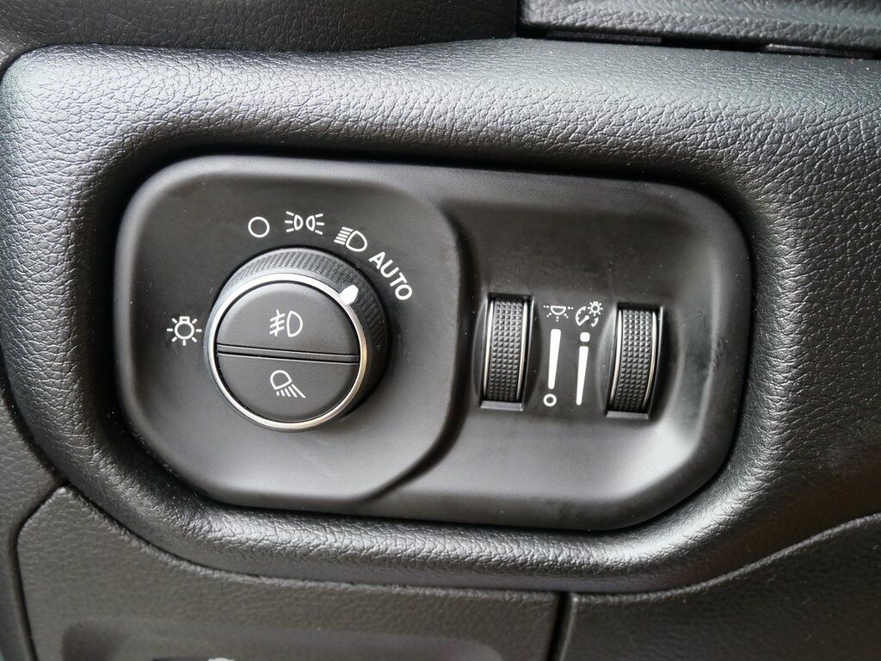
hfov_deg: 46.8
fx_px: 1018
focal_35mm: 40
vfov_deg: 36.0
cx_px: 440
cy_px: 330
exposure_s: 1/125
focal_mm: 20
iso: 1250
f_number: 4.6
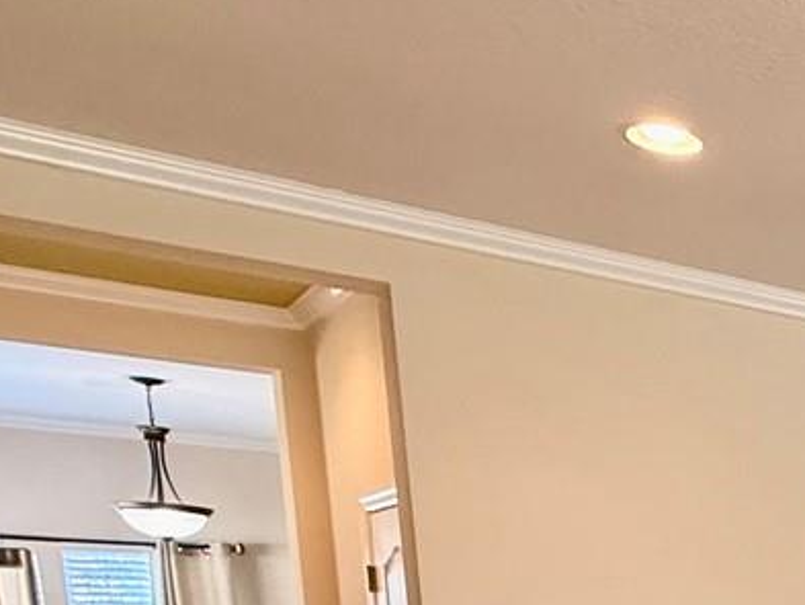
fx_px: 1326
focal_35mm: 57
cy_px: 855
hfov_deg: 23.0
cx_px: 1358
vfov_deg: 22.1
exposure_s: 1/60
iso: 250
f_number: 2.2
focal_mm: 2.22
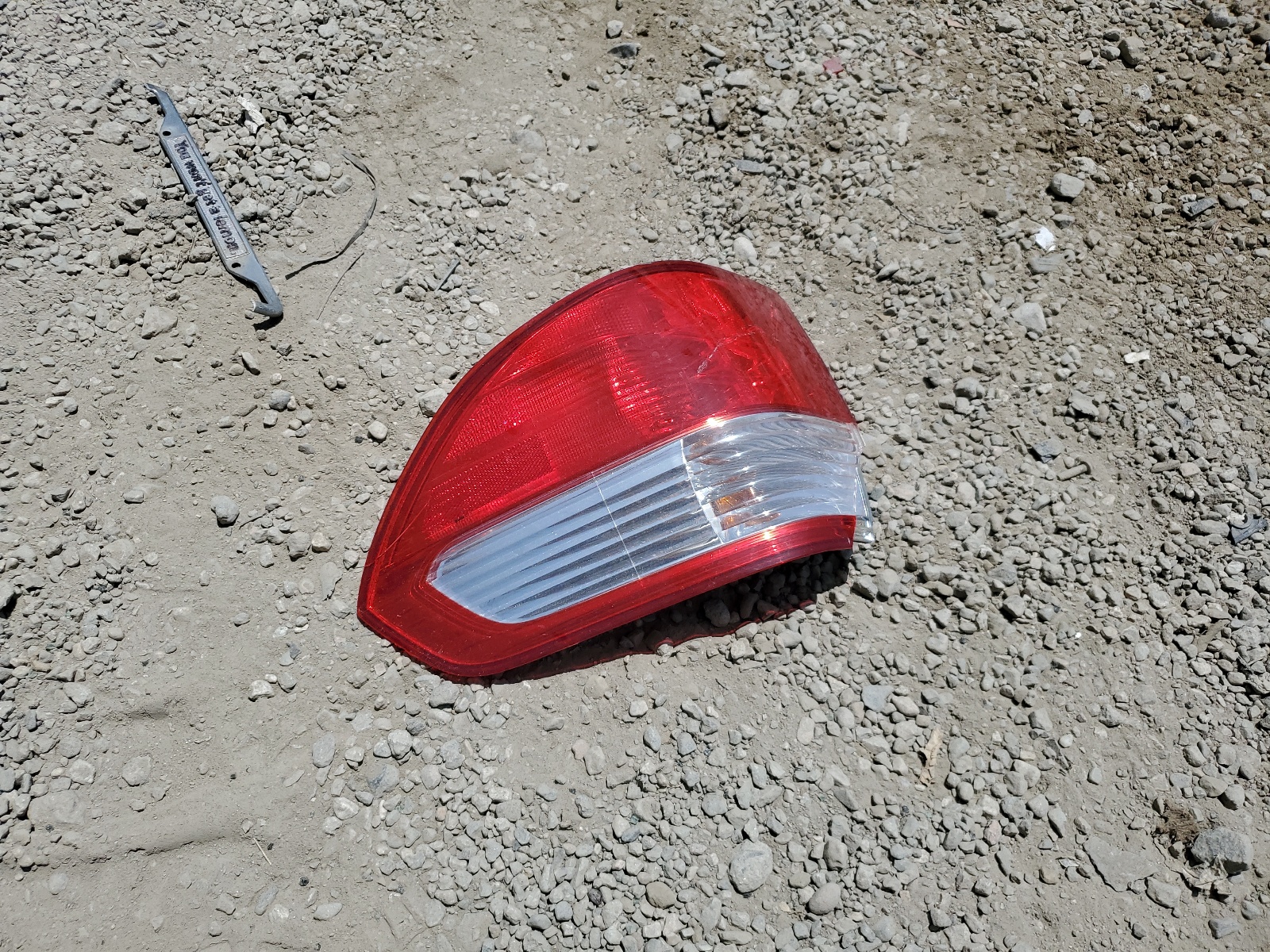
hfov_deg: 67.3
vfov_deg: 53.1
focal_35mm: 26
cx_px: 635
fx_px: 954
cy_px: 476
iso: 50
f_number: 1.5
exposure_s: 1/5000
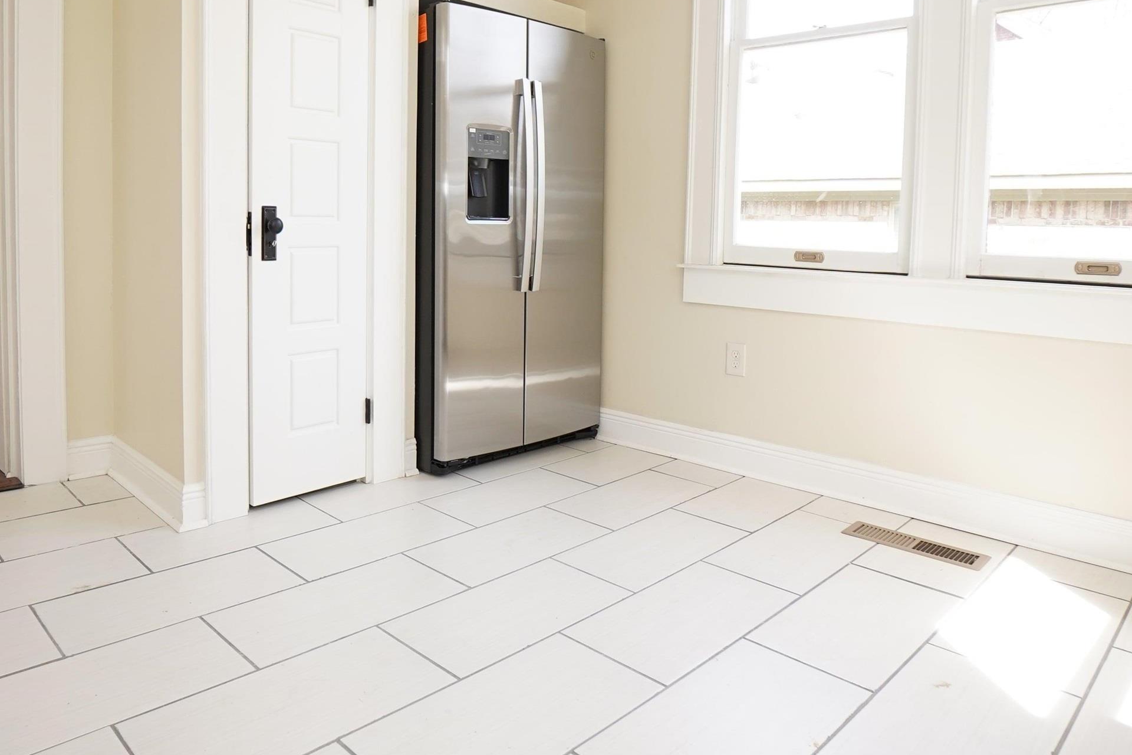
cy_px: 274
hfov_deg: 73.5
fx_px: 755
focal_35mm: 24
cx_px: 509
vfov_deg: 52.5
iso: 500
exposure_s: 1/160
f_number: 5
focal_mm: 10
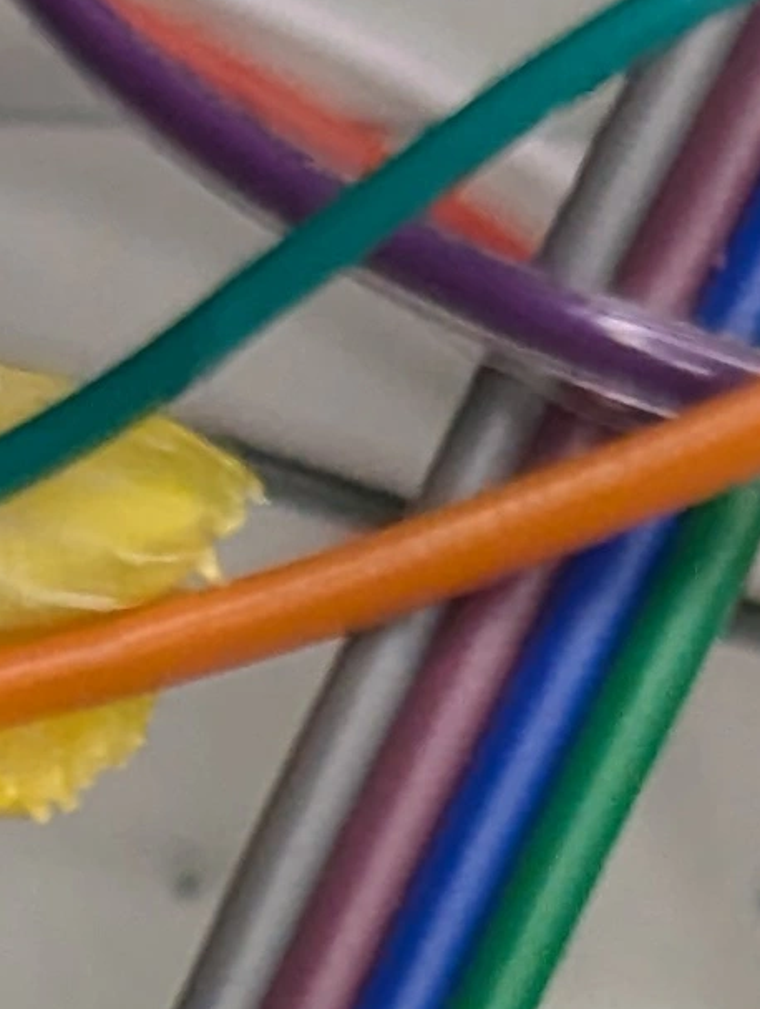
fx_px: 9400
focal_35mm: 322
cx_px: 292
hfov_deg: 4.6
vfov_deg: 5.7
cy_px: 3115
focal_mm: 6.81
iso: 156
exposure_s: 1/178
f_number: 1.85
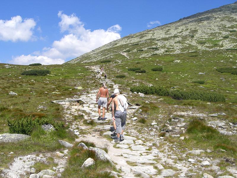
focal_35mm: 38
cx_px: 118
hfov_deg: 49.0
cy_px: 89
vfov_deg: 37.7
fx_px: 260
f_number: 4.4
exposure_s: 1/640
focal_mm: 6.3
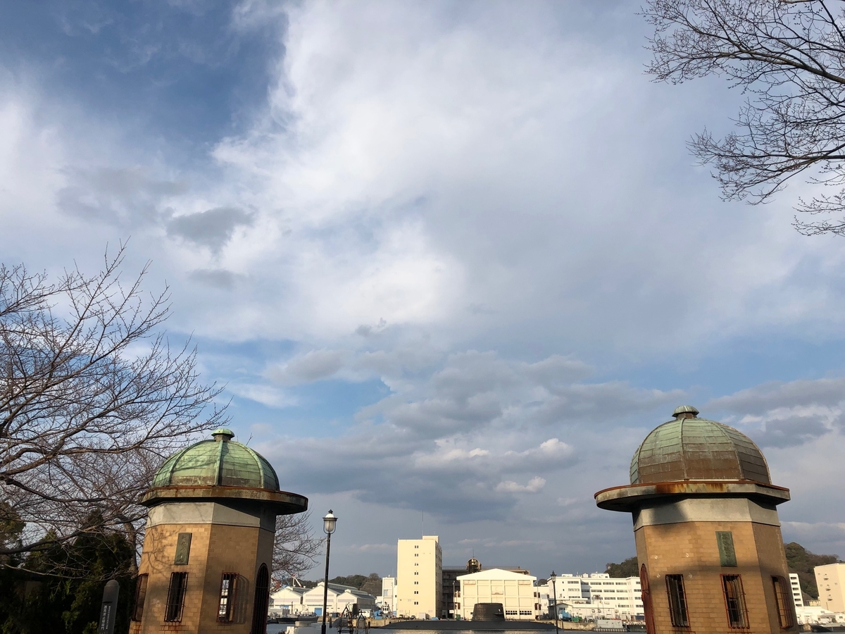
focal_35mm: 28
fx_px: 683
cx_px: 422
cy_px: 317
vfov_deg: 49.7
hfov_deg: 63.4
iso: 20
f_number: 1.8
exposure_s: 1/2114
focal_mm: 3.99
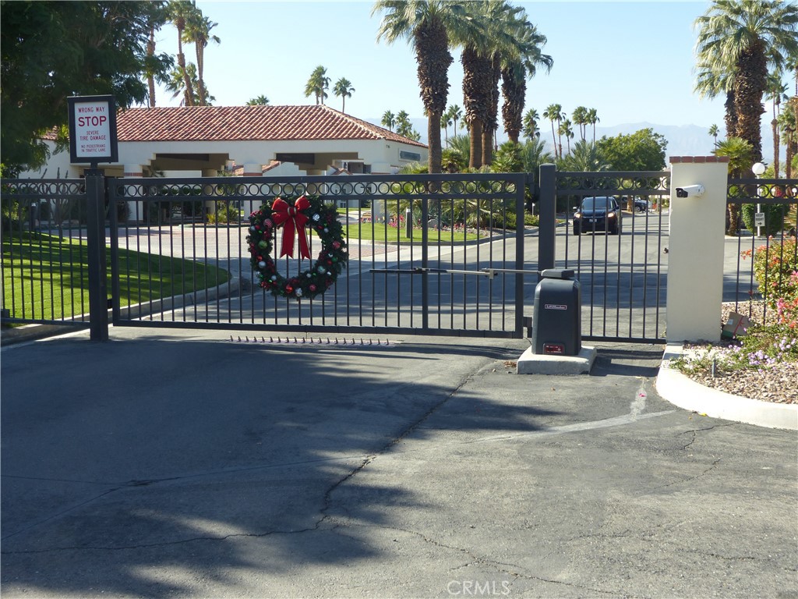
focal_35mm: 45
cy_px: 300
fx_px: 1037
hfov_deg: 42.1
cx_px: 399
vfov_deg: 32.2
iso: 100
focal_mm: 8.1
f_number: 4
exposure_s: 1/160
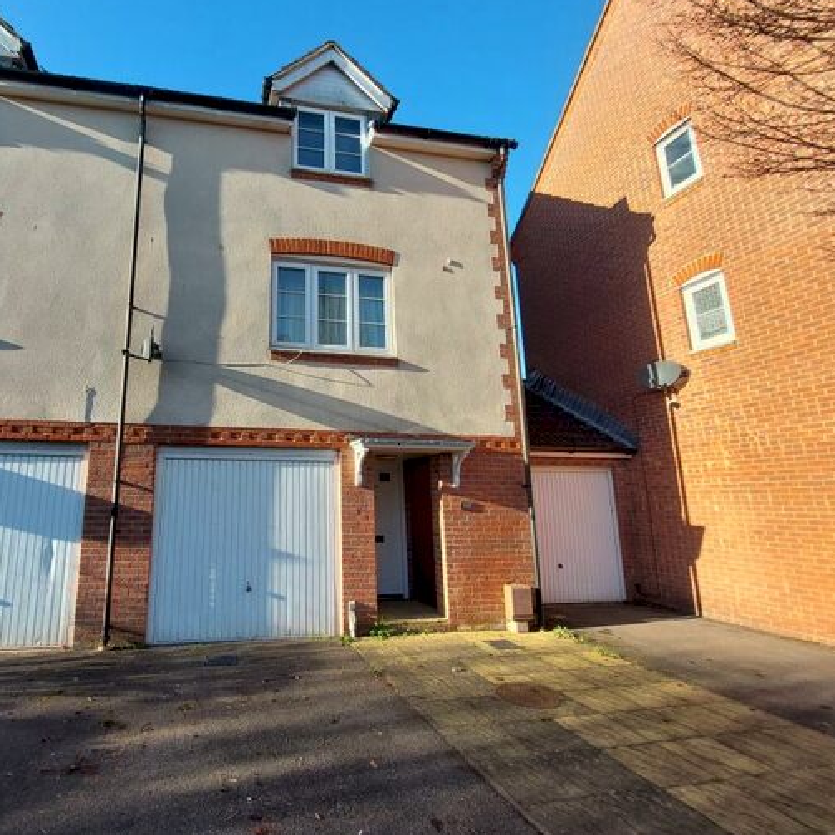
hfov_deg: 84.7
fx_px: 437
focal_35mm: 16
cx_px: 286
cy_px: 414
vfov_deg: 87.4
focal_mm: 1.74
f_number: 2.2
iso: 50
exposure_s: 1/598
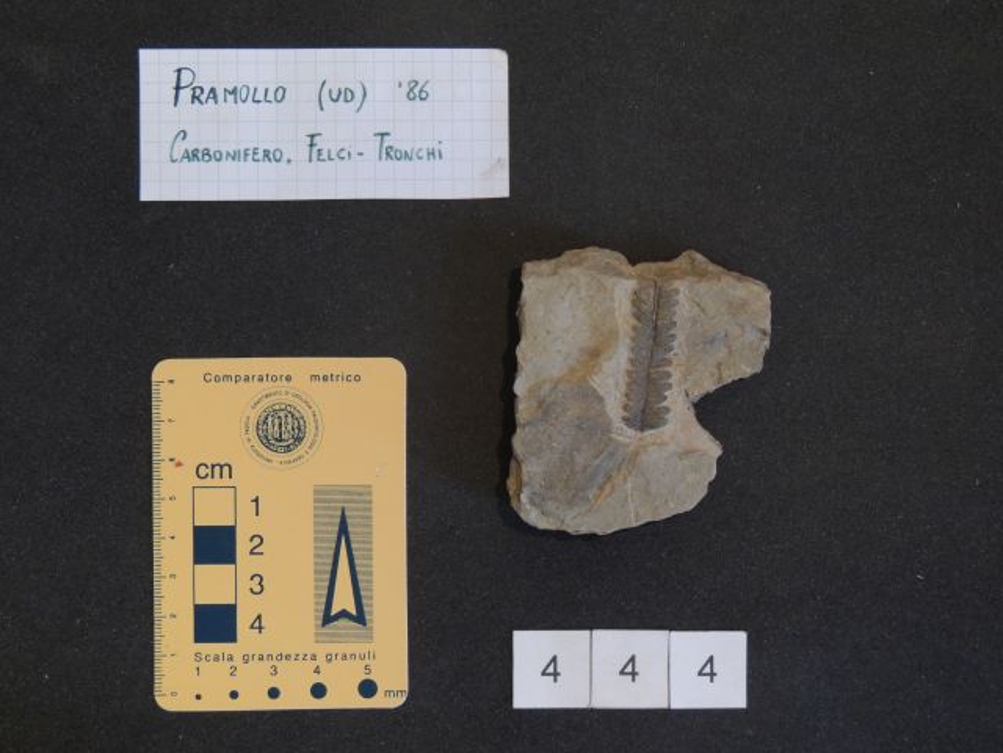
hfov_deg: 21.8
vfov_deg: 16.4
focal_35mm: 90
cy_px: 376
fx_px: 2608
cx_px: 502
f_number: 4.1
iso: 400
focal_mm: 16
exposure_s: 1/30
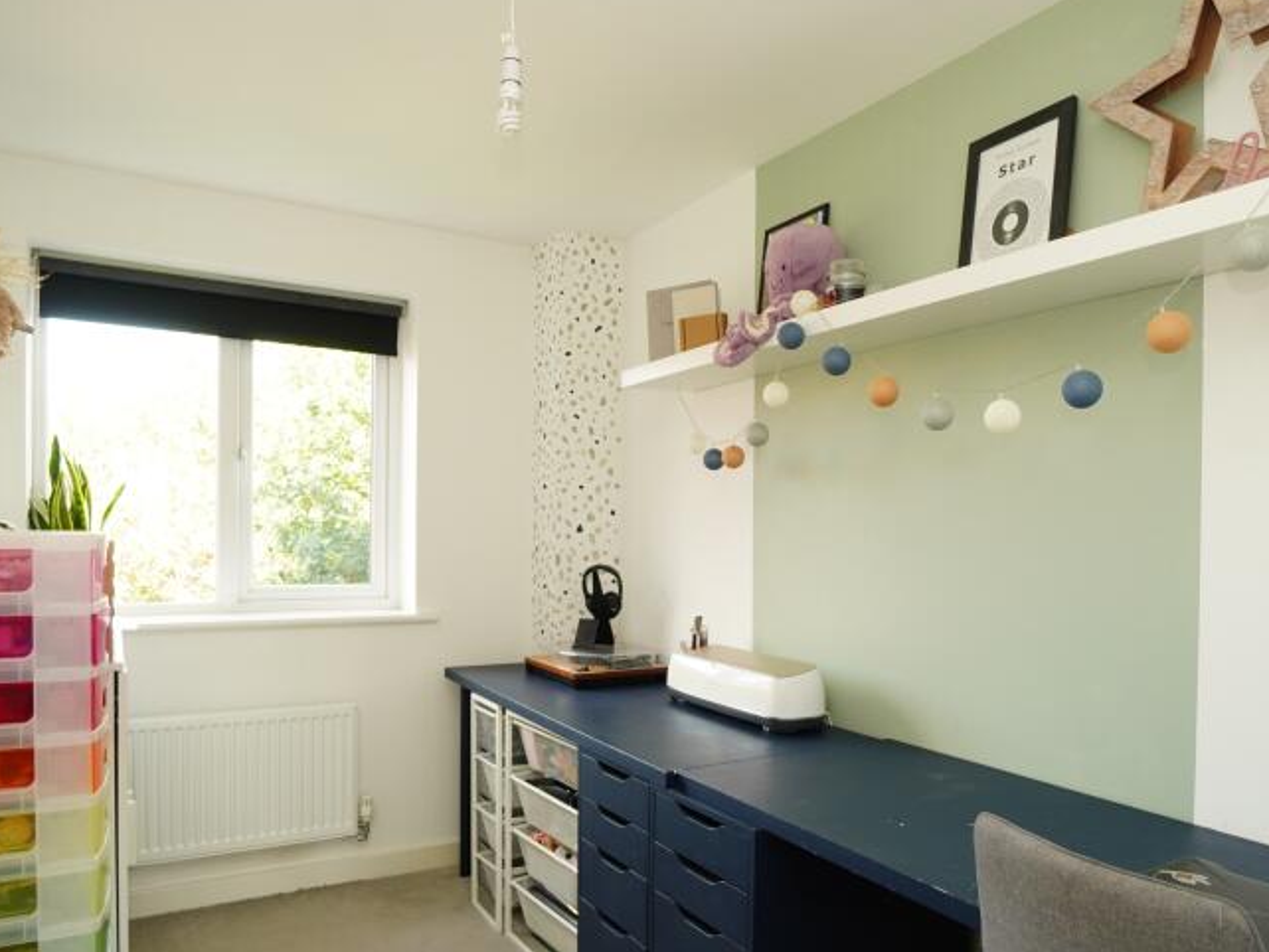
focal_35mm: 23
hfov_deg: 73.8
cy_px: 555
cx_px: 674
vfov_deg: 58.6
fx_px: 843
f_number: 4
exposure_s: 1/80
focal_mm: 10
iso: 400
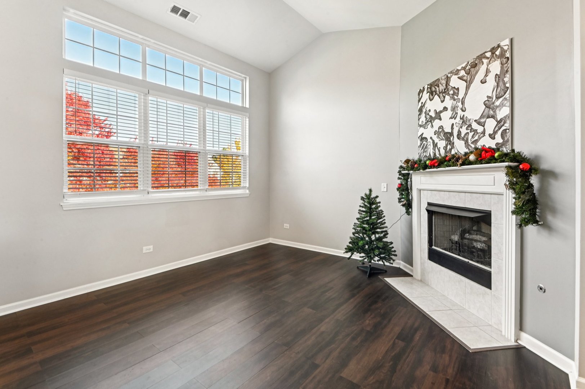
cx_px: 292
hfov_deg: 96.8
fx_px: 260
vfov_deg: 73.7
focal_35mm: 16
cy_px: 194
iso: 400
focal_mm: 16
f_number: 13
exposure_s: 1/25
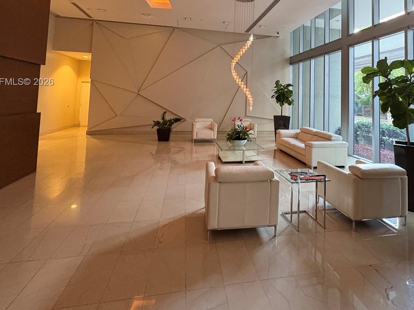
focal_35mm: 21
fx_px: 251
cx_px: 243
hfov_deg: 78.3
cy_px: 83
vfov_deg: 60.4
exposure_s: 1/60
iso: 500
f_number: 2.2
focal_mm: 2.22
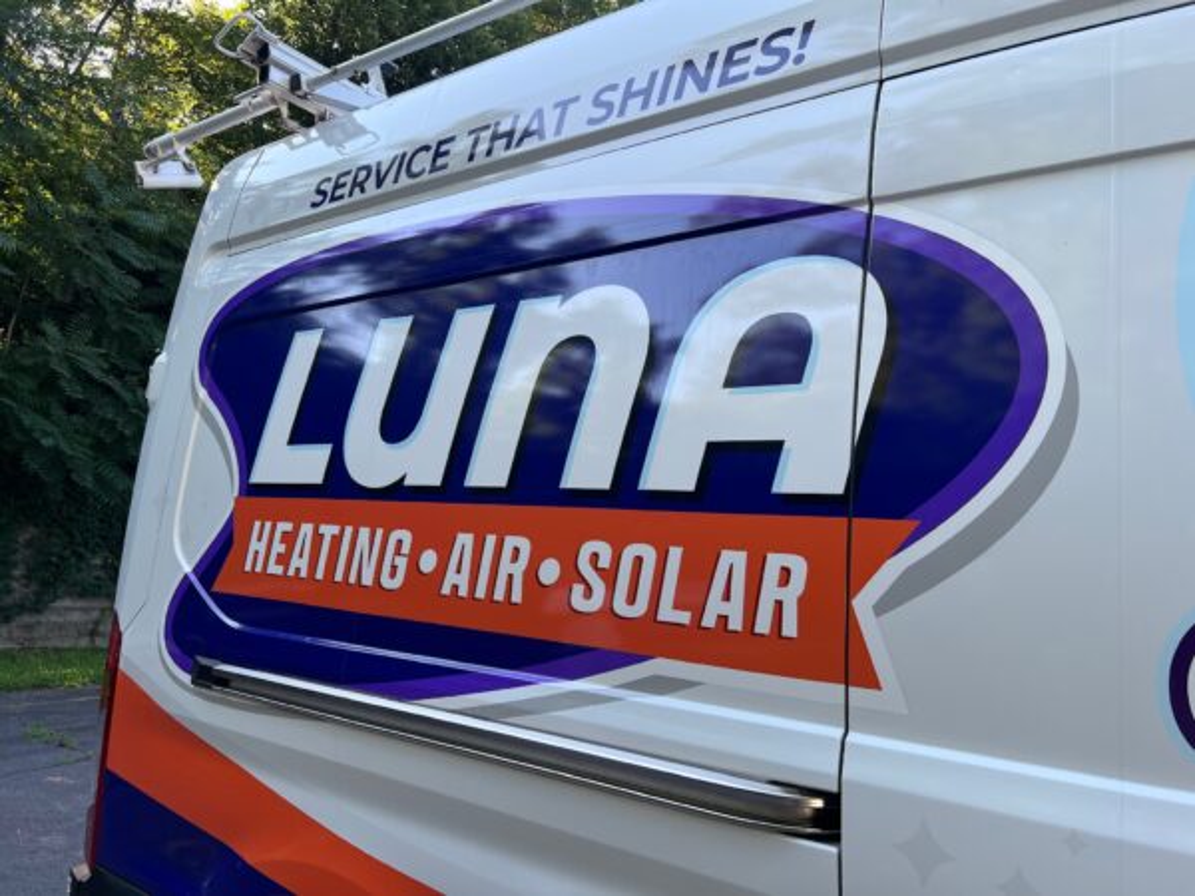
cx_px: 598
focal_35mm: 26
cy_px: 448
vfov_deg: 53.1
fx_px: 898
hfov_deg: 67.3
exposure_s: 1/407
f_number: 1.5
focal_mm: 5.7
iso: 50
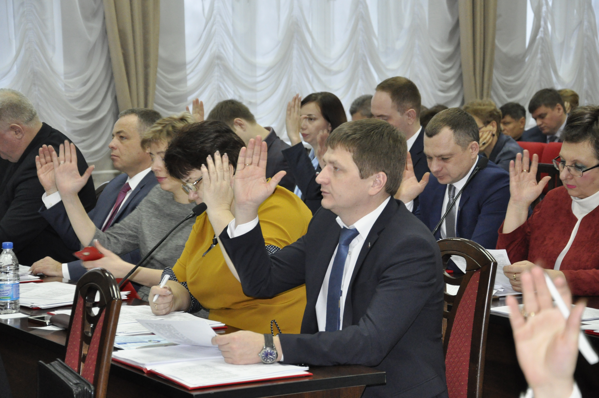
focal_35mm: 99
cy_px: 199
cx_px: 300
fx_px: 1645
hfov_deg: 20.6
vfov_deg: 13.8
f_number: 5.3
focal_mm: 66
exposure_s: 1/60
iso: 2000
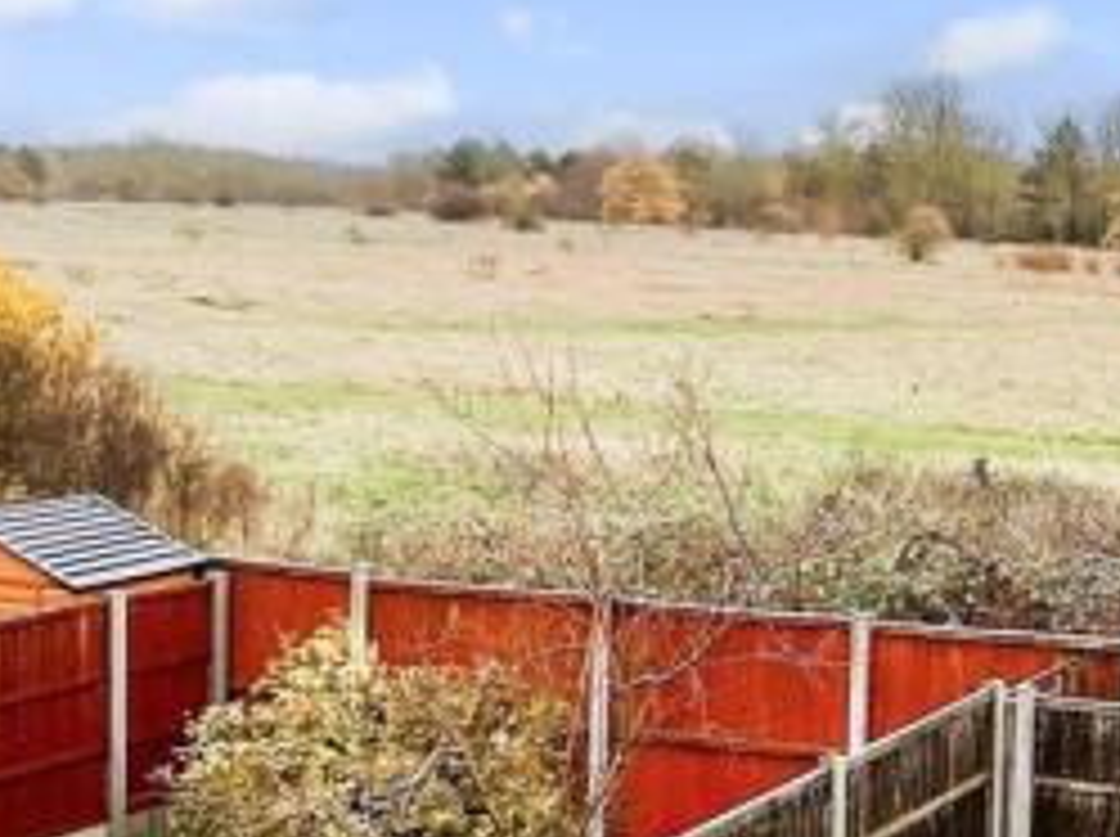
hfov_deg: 26.6
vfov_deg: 21.6
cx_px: 1194
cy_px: 389
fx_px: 2197
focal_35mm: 68
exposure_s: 1/190
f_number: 1.8
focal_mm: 3
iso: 16
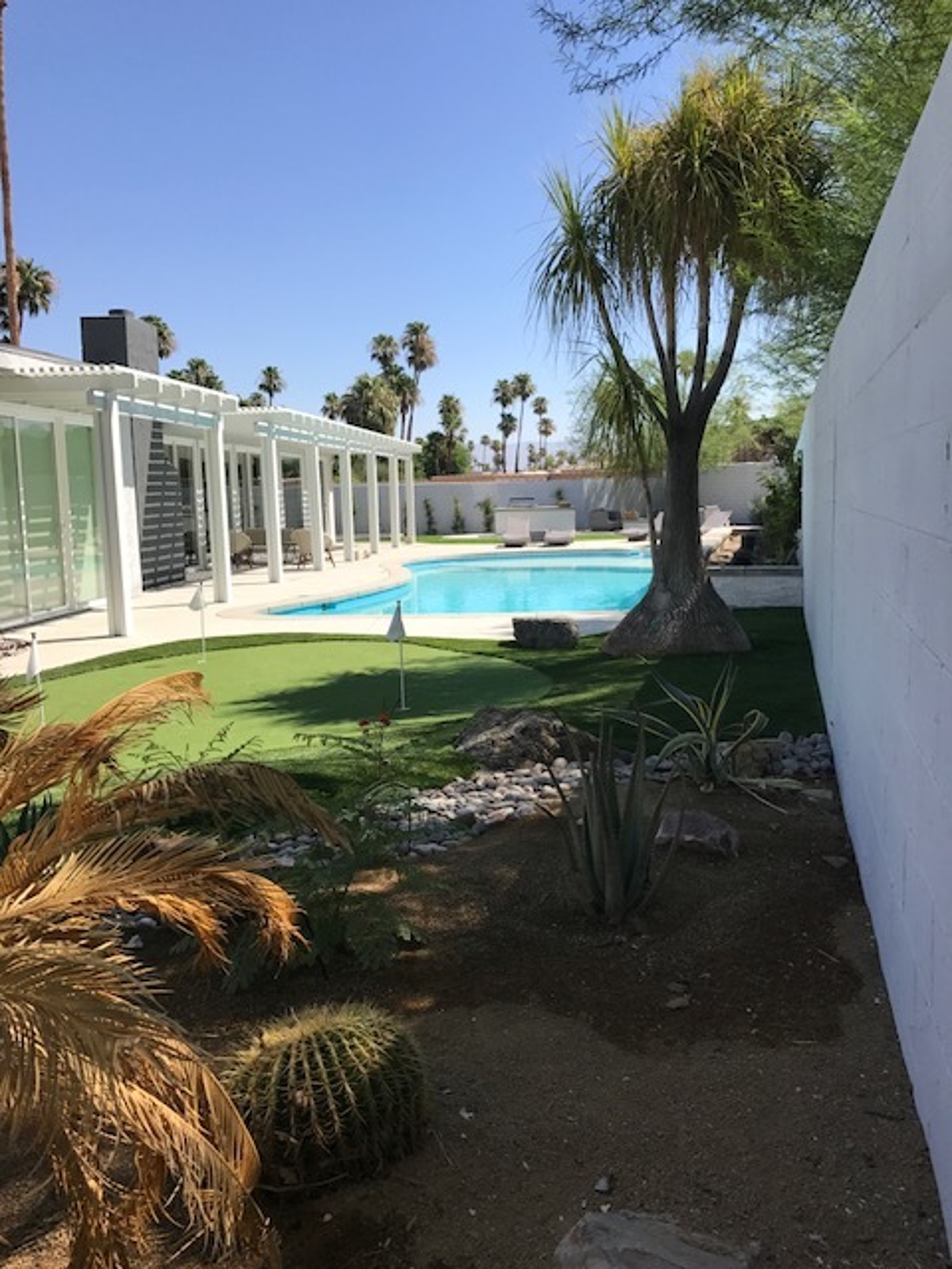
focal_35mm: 28
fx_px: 1027
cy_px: 634
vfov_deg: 63.4
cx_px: 476
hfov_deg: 49.7
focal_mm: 3.99
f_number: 1.8
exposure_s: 1/2083
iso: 20
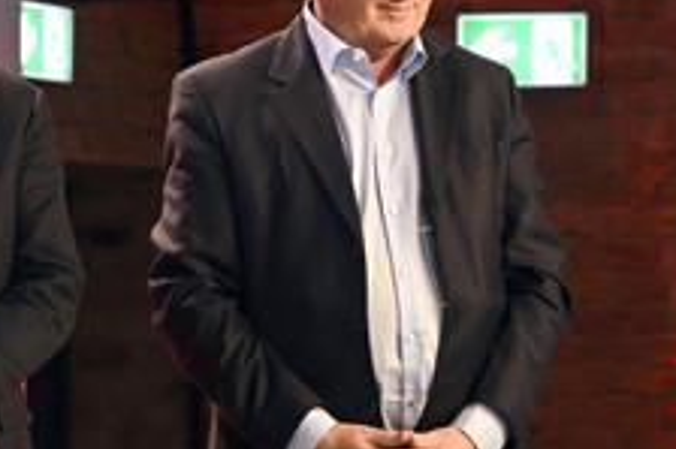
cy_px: 232
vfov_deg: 5.7
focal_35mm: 242
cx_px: 177
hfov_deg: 8.5
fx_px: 4541
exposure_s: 1/250
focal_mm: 120
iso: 5000
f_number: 5
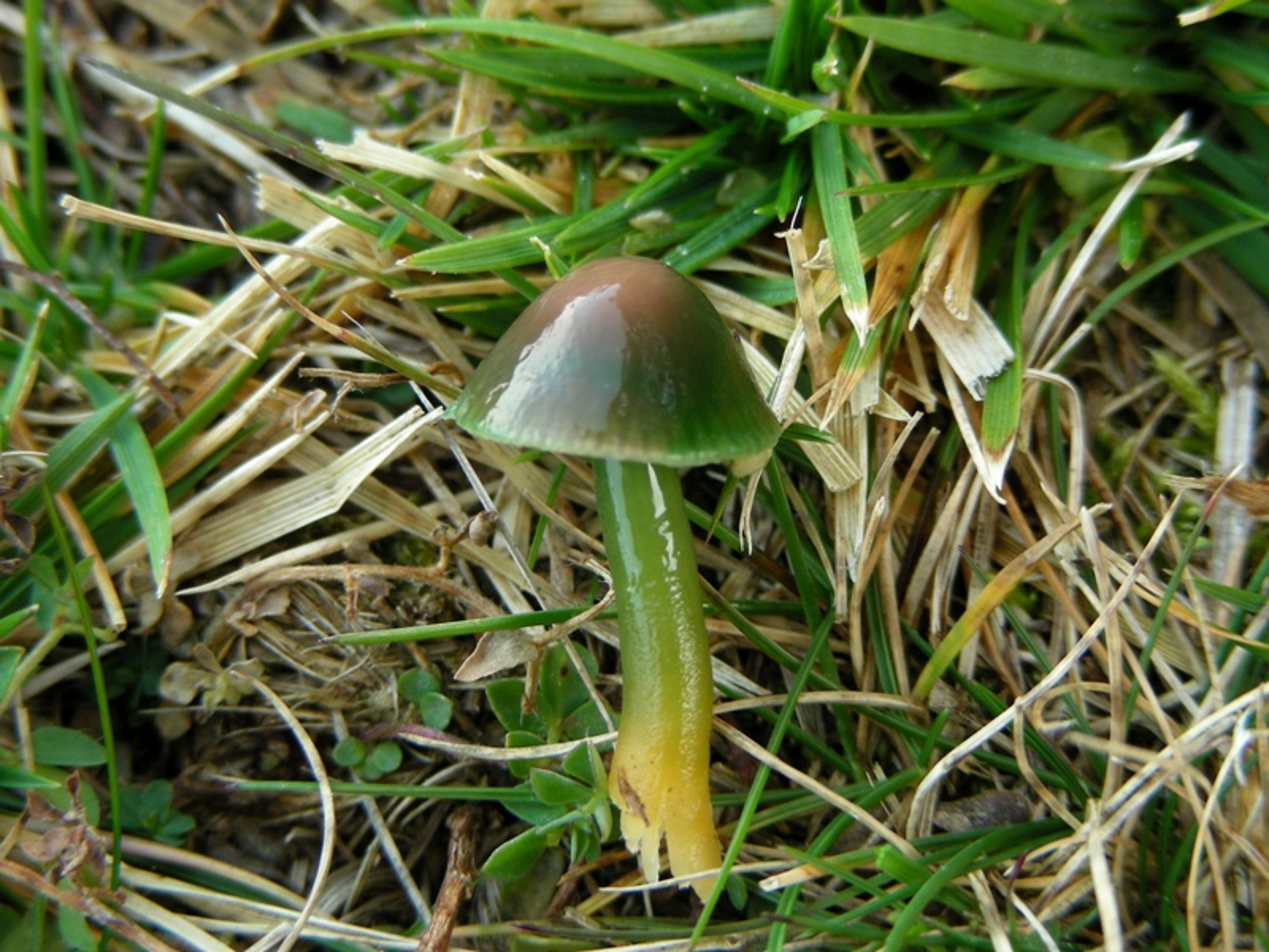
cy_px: 476
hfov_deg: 24.7
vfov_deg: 18.7
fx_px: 2896
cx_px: 634
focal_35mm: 79
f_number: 3.5
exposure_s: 1/30
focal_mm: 13.2
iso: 108
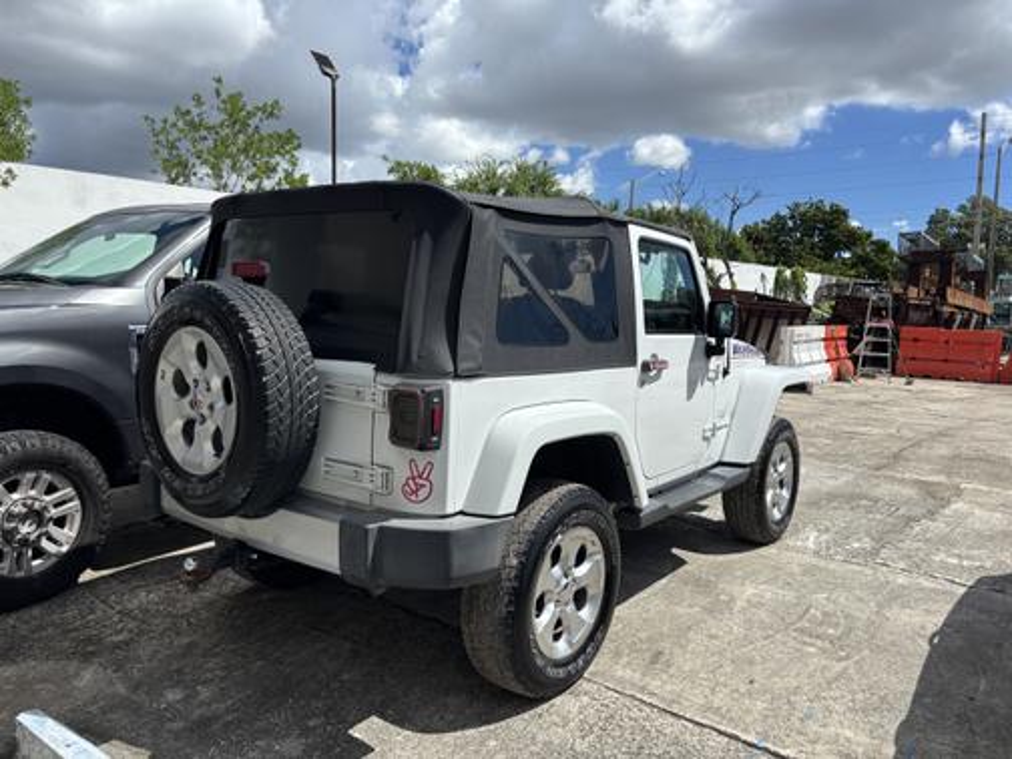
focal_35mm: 26
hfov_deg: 67.3
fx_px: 760
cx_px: 506
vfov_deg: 53.1
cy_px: 380
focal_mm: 5.96
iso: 50
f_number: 1.6
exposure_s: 1/4854
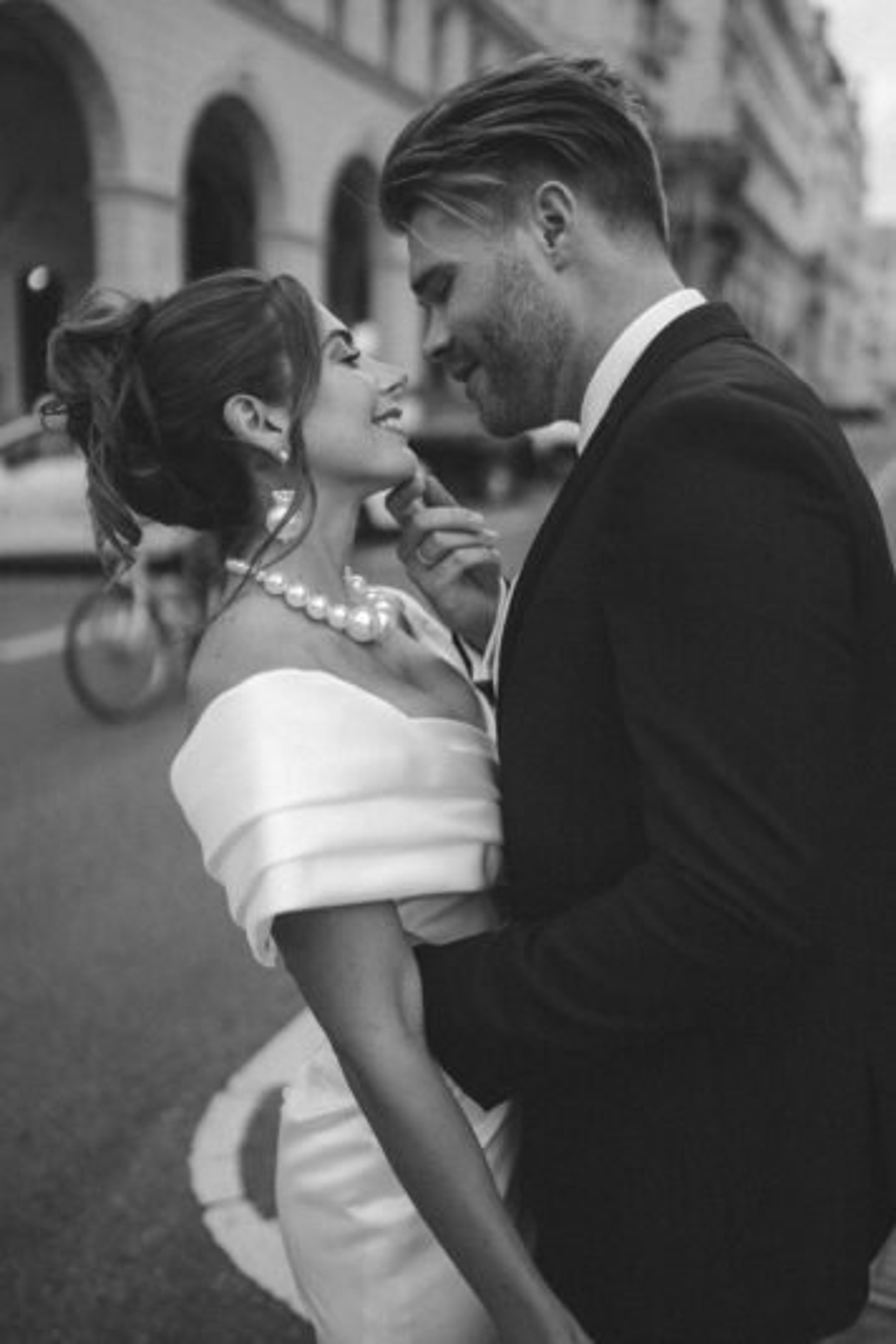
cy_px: 672
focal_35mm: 35
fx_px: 1307
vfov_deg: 54.4
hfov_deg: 37.9
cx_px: 448
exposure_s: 1/2500
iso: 640
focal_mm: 35
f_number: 1.4
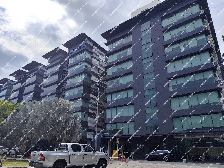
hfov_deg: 73.9
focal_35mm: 23
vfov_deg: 58.9
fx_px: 149
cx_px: 112
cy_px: 84
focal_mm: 6.14
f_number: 1.65
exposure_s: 1/3769
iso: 50
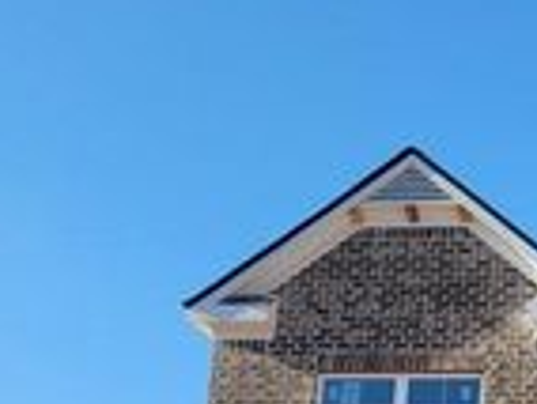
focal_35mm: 88
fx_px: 1367
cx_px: 851
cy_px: 478
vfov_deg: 16.2
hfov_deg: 19.0
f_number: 1.8
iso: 20
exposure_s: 1/626
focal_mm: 7
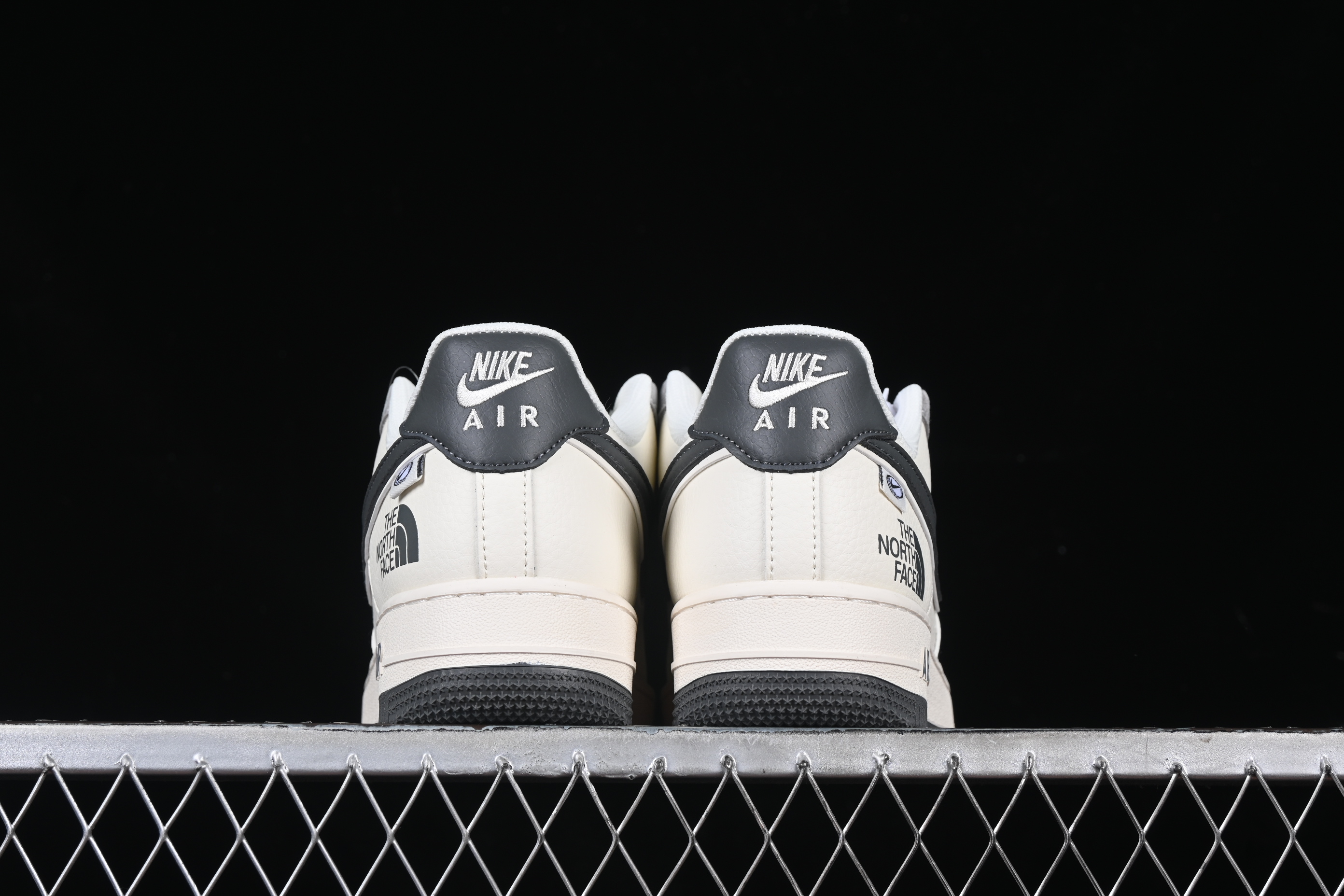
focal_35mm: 75
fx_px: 2800
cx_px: 672
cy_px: 448
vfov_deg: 18.2
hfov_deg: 27.0
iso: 160
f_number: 8
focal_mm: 50
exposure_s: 1/80
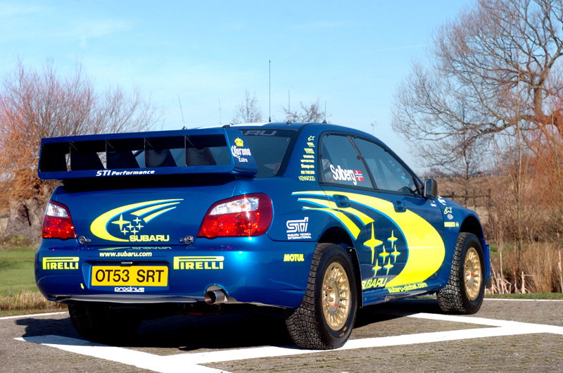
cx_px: 282
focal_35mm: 78
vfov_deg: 17.4
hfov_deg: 26.0
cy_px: 186
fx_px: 1217
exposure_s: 1/350
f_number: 9.5
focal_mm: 52
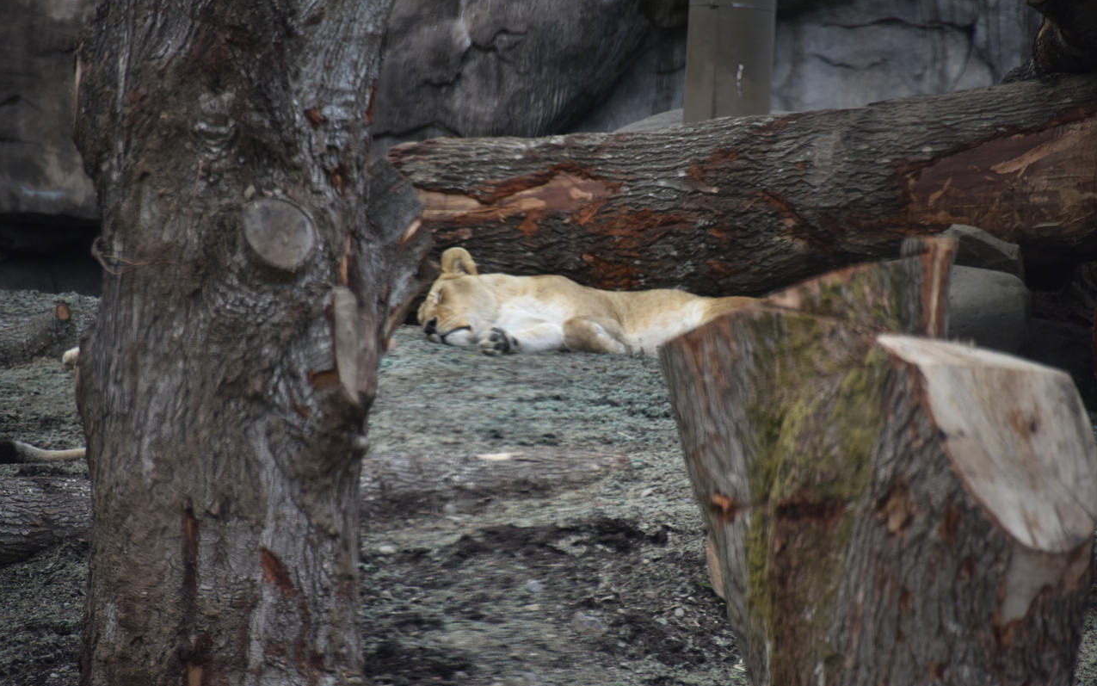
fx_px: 9179
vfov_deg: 4.3
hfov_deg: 6.8
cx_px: 547
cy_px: 330
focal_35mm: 307
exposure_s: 1/640
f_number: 5.6
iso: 400
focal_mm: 300
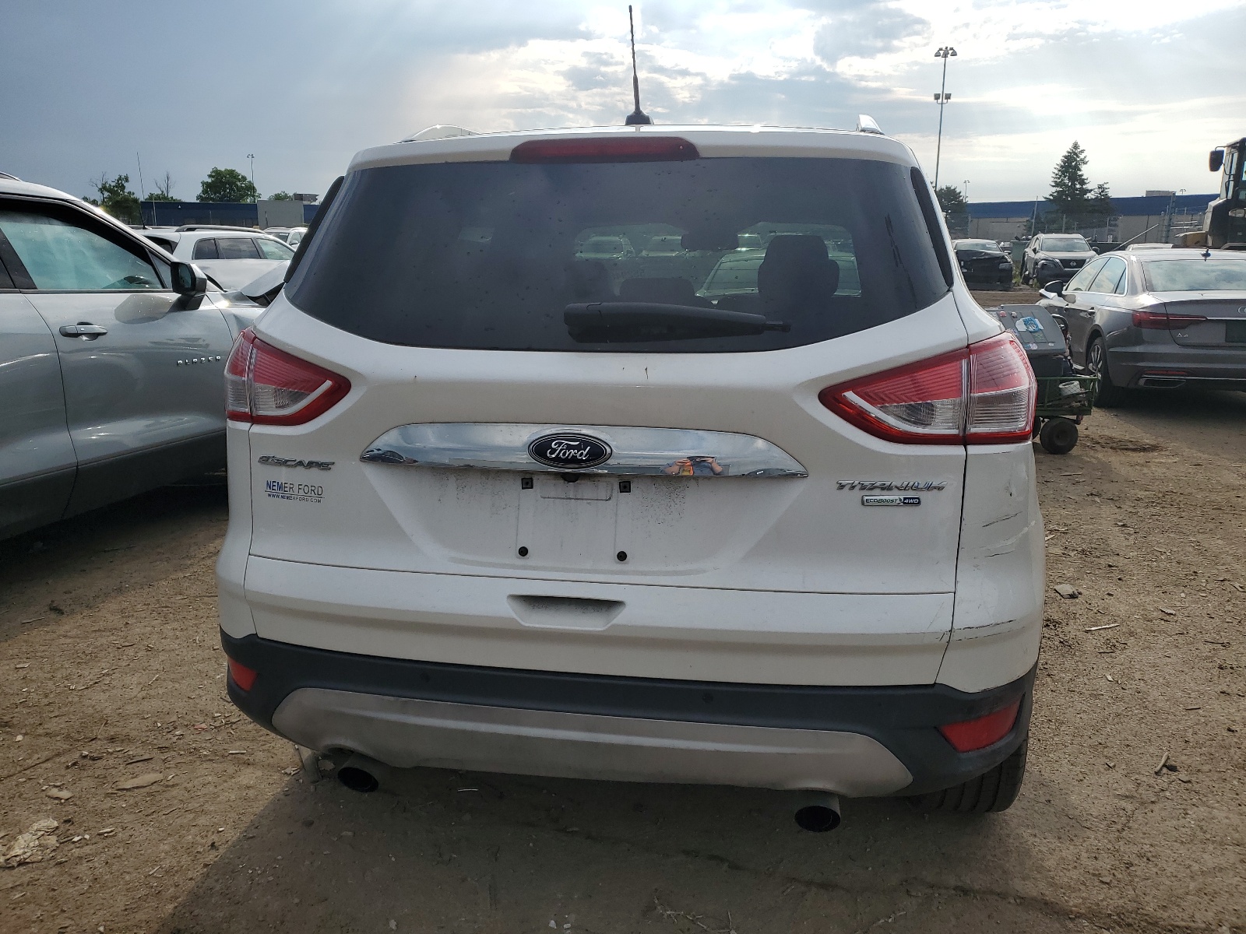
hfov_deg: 67.3
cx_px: 623
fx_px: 936
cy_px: 467
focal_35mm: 26
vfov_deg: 53.1
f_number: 1.5
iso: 50
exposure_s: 1/5000
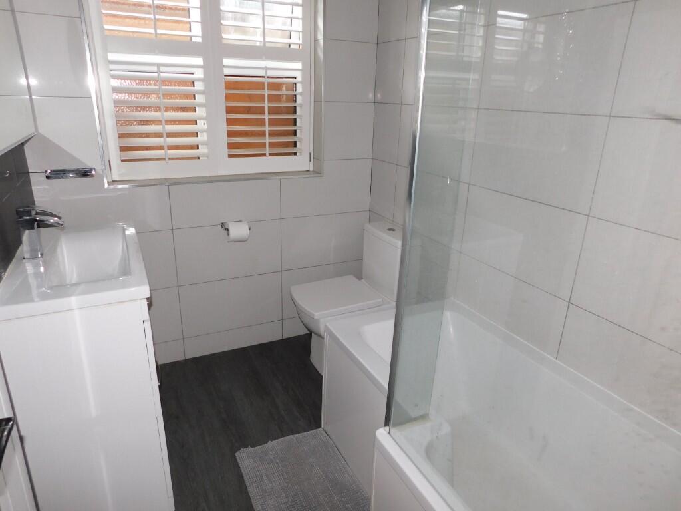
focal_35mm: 23
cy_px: 256
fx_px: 452
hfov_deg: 73.9
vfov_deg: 58.9
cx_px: 340
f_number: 3
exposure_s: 1/30
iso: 200
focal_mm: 4
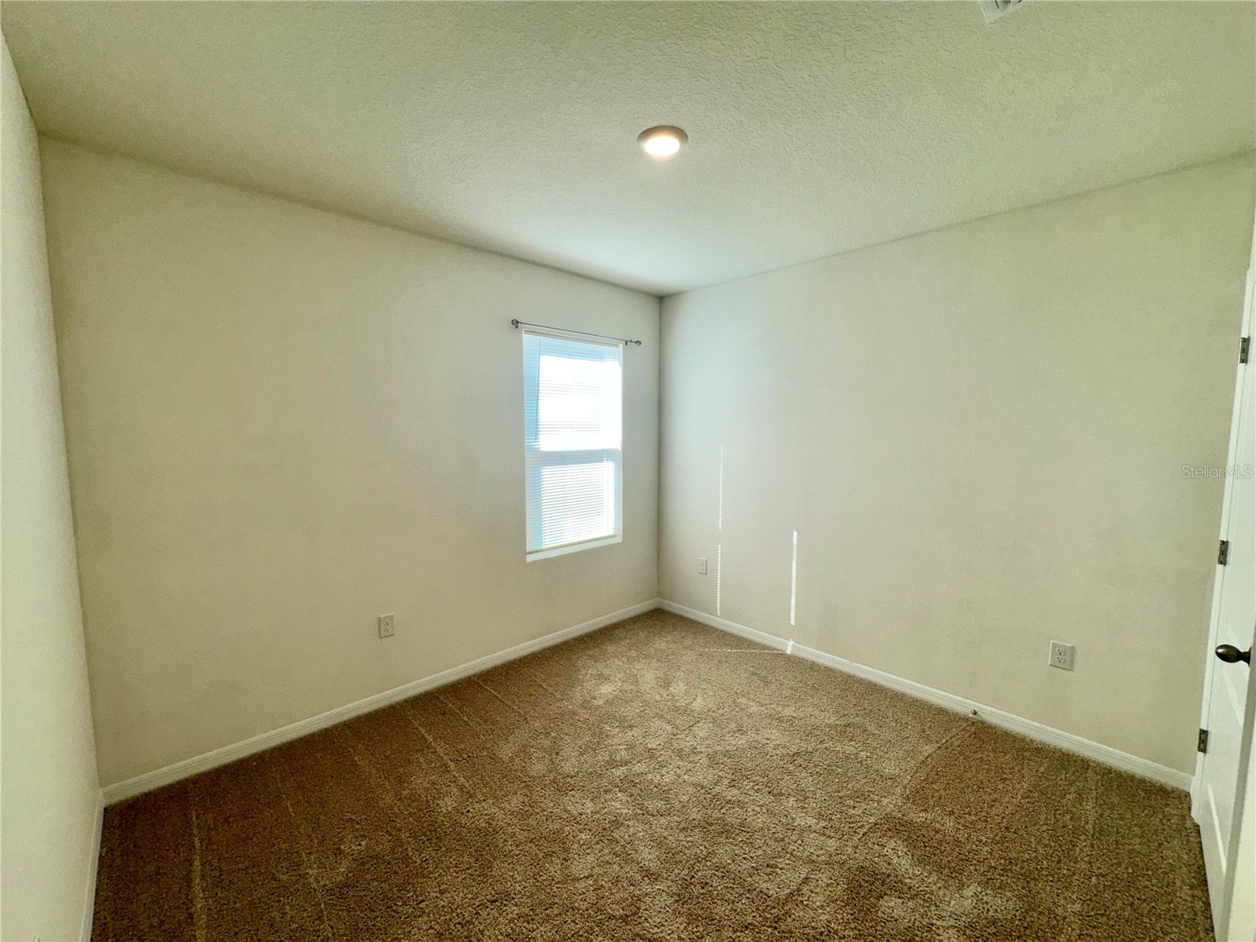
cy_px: 471
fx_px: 508
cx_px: 628
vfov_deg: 85.7
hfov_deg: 102.1
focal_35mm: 14
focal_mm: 2.22
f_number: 2.2
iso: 32
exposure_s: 1/122
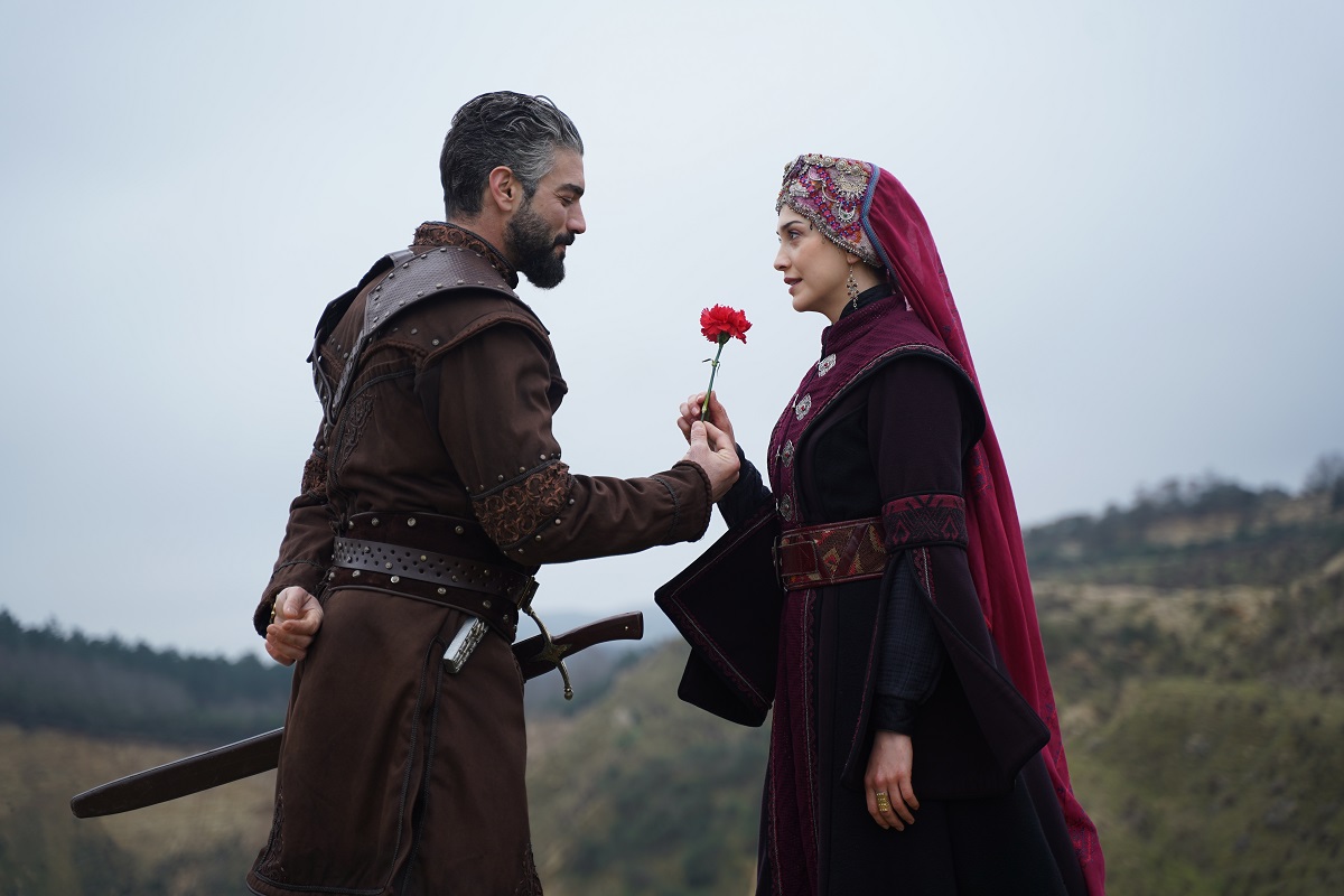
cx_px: 672
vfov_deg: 18.2
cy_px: 448
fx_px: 2800
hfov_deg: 27.0
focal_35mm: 75
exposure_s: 1/320
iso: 100
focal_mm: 75
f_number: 2.8
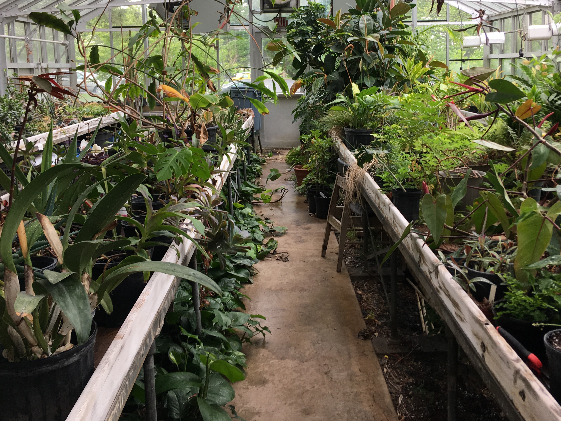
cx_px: 293
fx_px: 664
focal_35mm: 41
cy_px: 140
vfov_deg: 34.8
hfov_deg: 45.8
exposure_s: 1/120
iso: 32
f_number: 2.2
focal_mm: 4.15
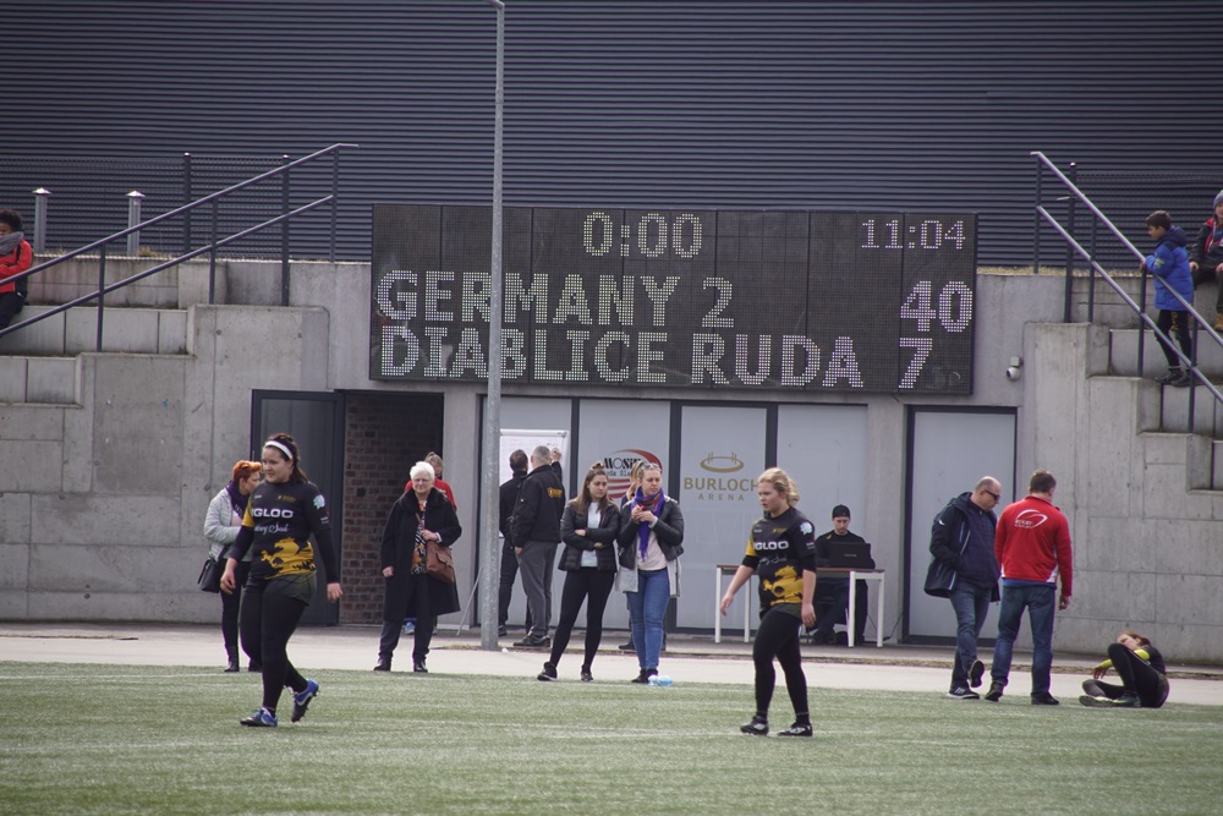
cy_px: 408
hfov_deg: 6.9
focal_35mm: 300
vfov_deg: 4.6
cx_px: 612
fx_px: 10192
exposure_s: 1/320
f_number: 6.3
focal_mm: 200
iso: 200
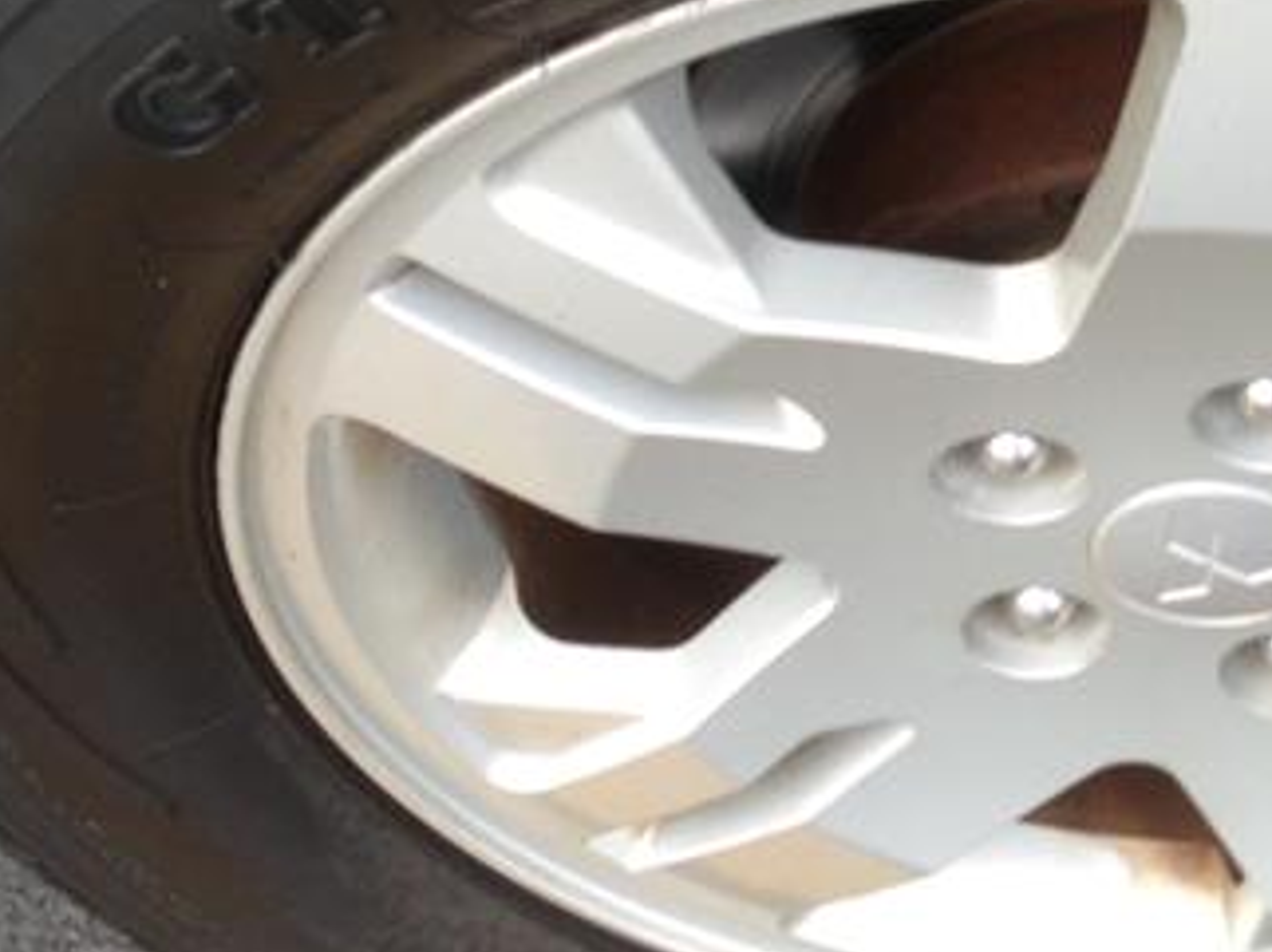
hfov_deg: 18.2
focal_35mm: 105
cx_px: 1308
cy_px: -91
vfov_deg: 13.8
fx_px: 3855
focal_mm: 4.13
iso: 50
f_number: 2.4
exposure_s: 1/281
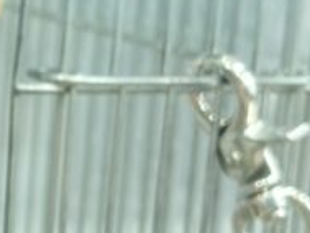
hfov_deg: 10.8
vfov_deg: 8.4
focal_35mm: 176
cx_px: -176
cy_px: 190
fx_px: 1577
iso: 80
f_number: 1.6
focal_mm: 5.96
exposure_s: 1/50
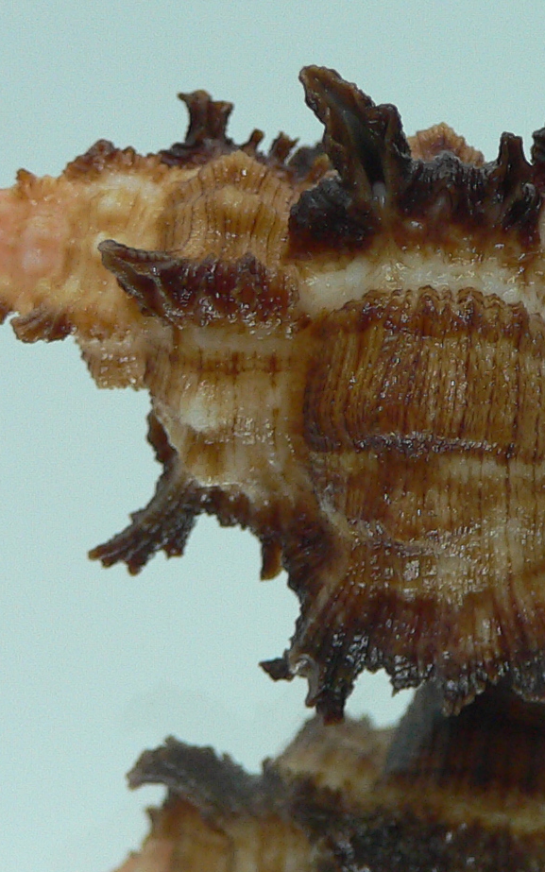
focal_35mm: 81
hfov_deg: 15.7
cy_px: 397
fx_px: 1925
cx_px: 578
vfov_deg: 25.5
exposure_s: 1/60
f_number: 2.8
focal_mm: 4.6
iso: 100
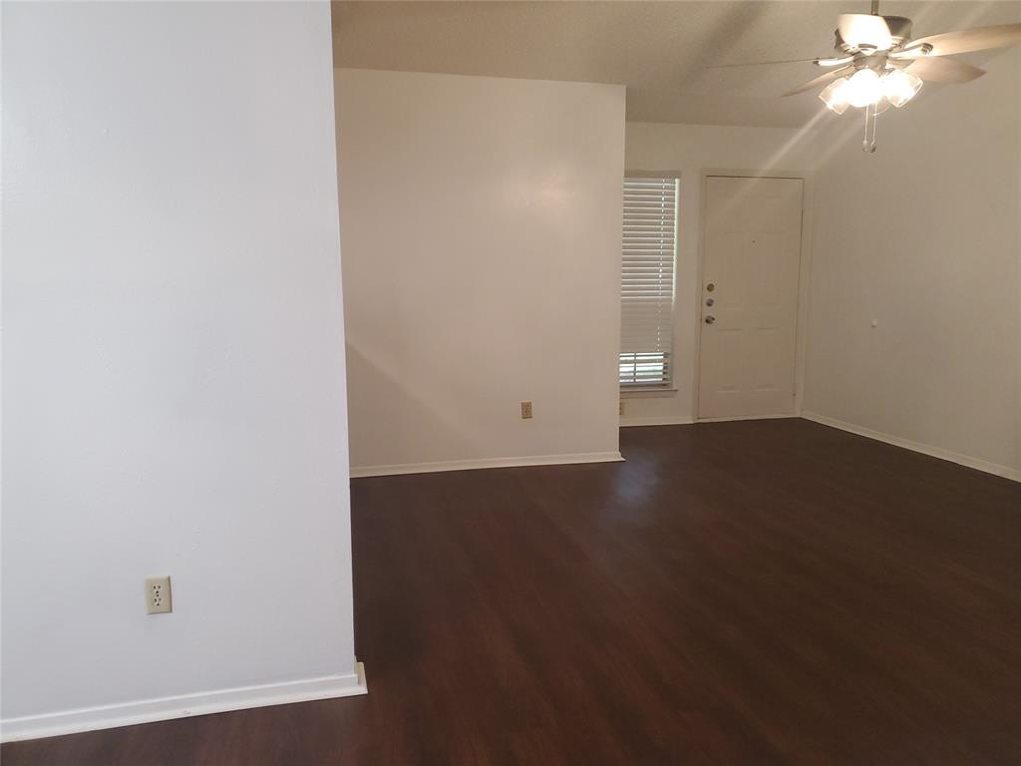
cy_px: 383
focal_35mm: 26
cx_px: 510
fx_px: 767
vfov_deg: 53.1
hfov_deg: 67.3
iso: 200
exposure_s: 1/120
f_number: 1.5
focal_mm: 4.3
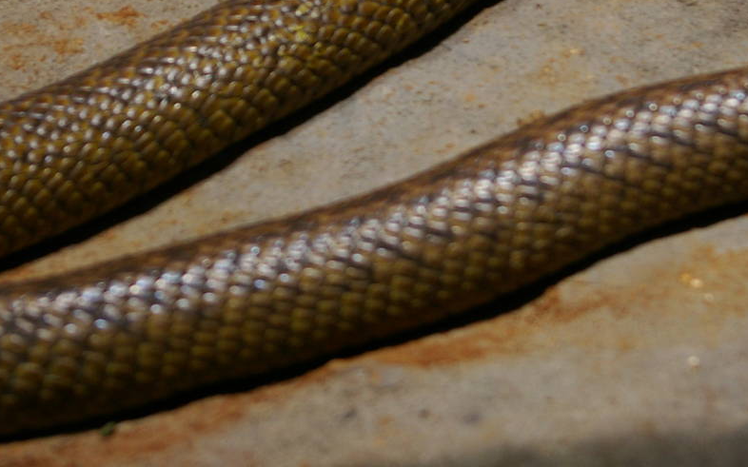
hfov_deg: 12.2
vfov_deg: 7.6
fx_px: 3486
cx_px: 524
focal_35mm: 171
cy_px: 37
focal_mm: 55
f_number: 5.6
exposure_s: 1/30
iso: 400
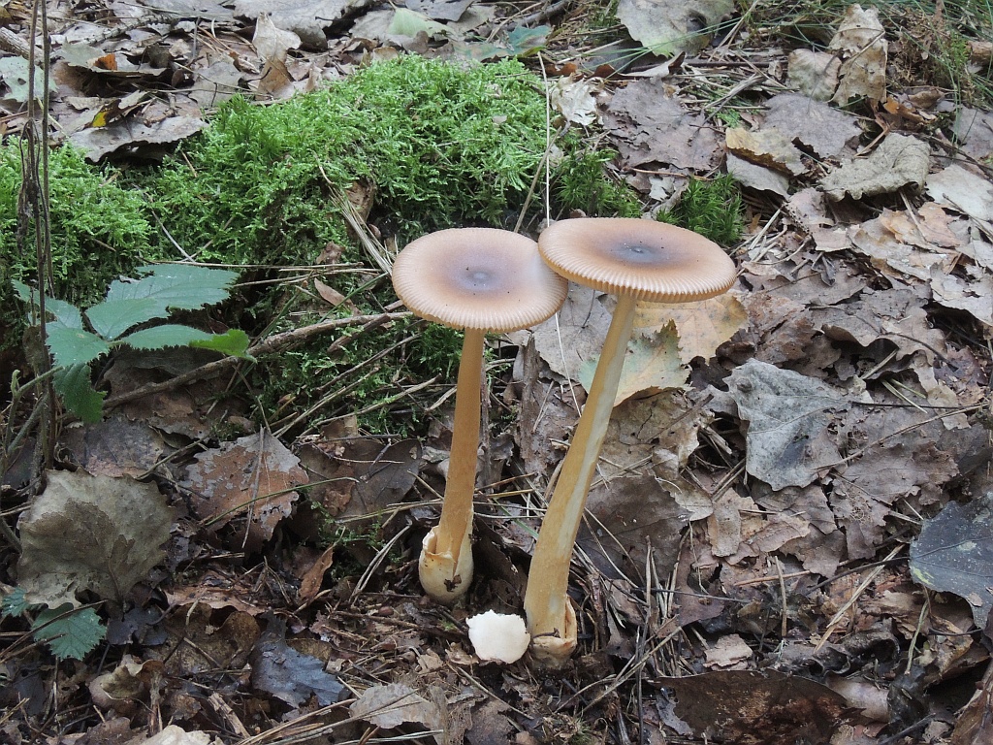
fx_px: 1434
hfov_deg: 38.2
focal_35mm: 50
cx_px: 496
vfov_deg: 29.1
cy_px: 372
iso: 400
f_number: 8
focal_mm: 8.9
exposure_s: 1/8
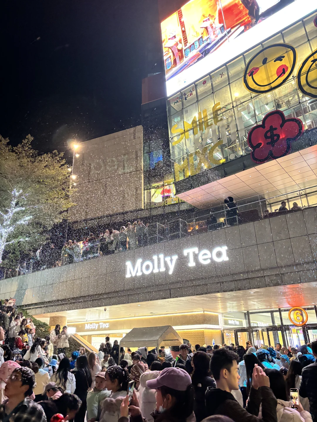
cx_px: 158
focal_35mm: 26
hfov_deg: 53.1
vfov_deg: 67.3
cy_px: 211
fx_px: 317
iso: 500
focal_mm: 5.96
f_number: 1.6
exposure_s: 1/55
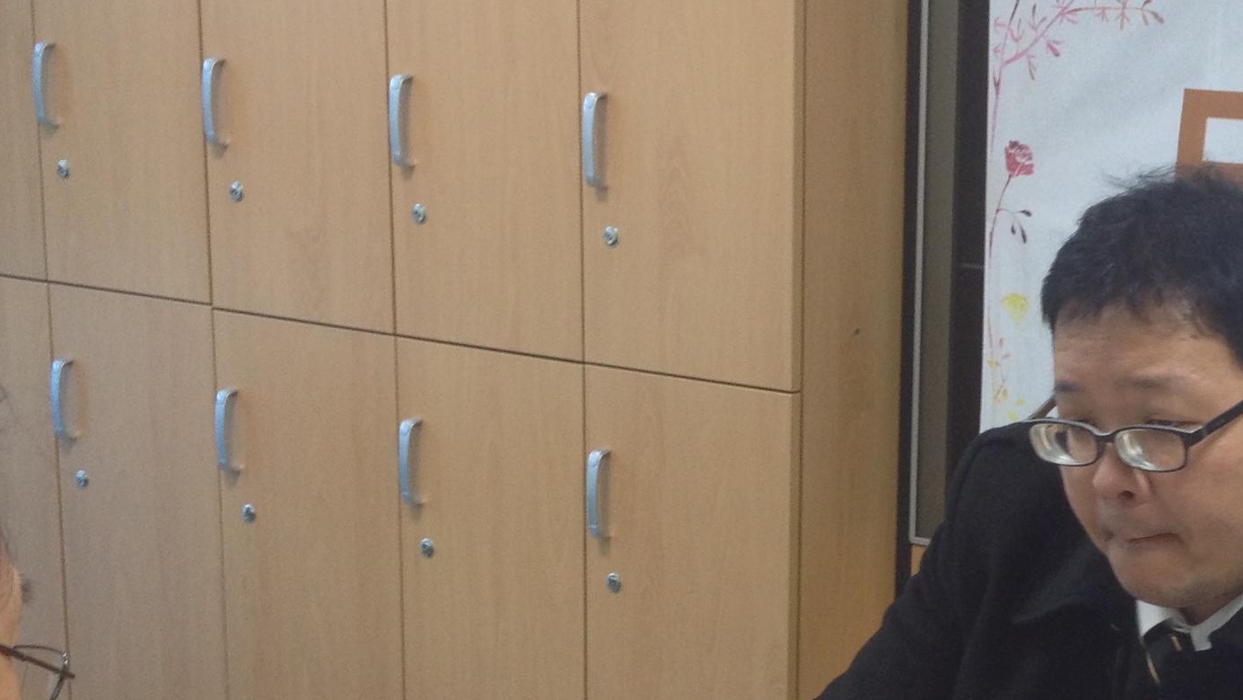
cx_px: 1113
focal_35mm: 89
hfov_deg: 23.3
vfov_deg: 13.5
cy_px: 664
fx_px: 2934
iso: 64
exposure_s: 1/40
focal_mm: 4.28
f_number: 2.4
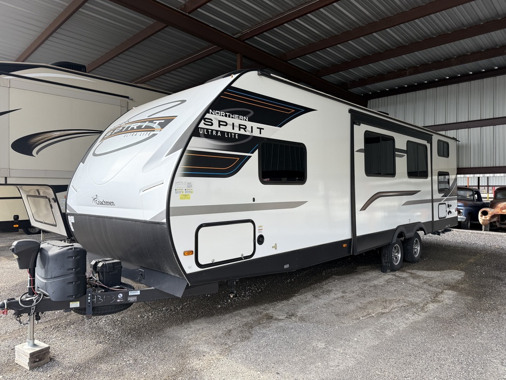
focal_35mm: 24
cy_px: 190
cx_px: 253
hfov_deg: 71.6
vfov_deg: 56.8
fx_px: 351
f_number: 1.78
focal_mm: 6.76
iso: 100
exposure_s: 1/1271
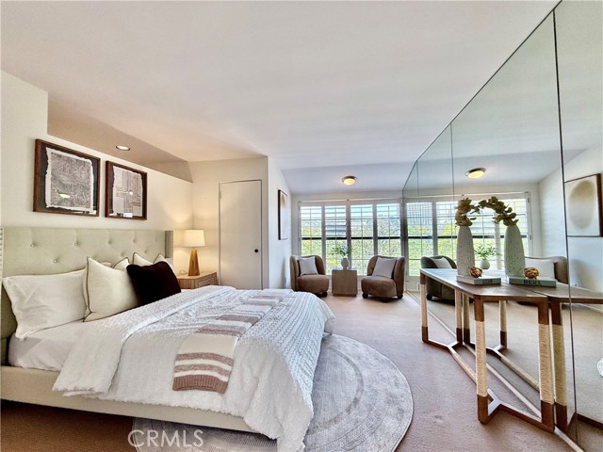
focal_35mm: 14
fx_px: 244
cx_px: 302
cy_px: 226
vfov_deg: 85.7
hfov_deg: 102.1
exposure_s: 1/138
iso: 64
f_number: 2.2
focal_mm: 2.22
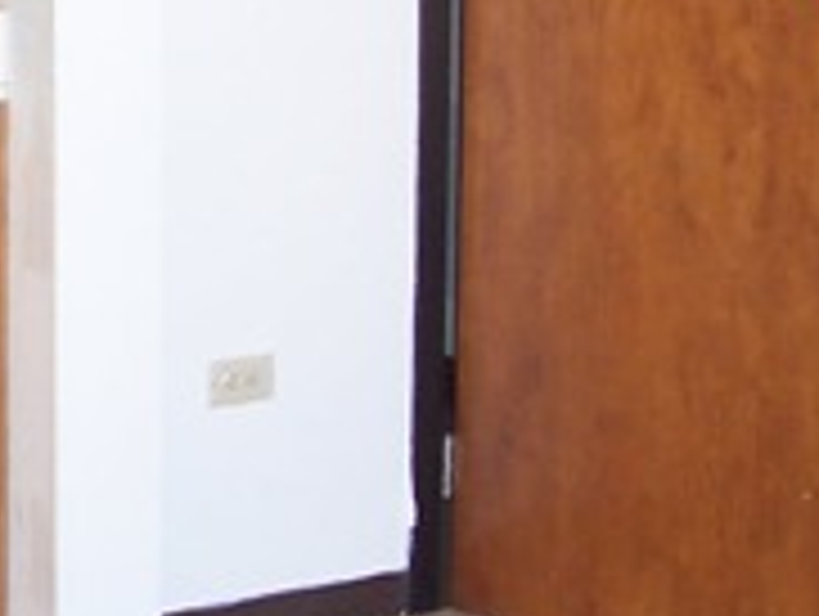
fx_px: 3080
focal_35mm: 130
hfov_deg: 14.6
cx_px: -220
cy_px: -4
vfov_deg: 11.3
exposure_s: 1/60
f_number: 2.8
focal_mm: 5.6
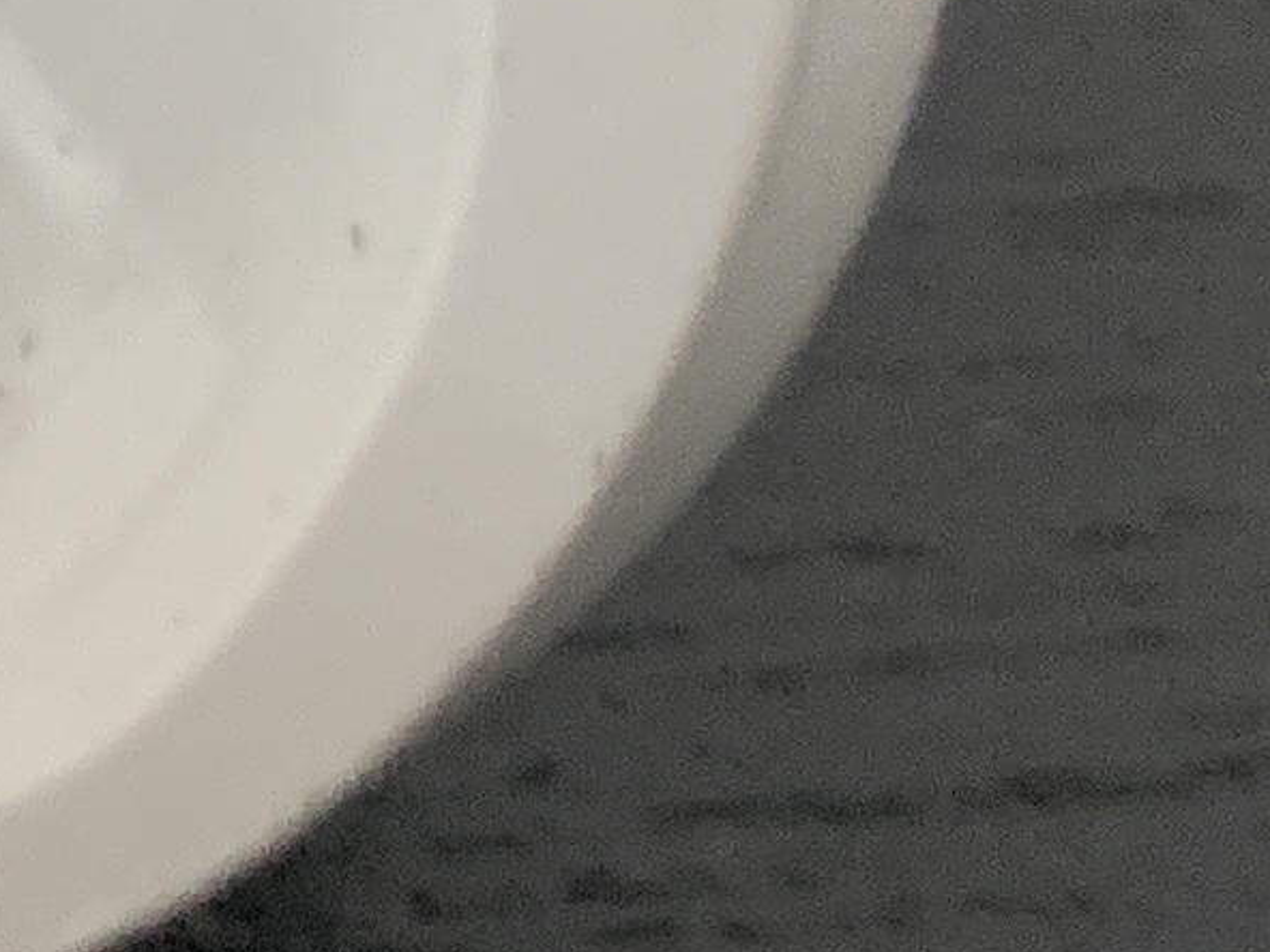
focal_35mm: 177
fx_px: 6494
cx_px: -1523
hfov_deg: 10.1
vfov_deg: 8.4
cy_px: 208
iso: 400
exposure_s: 1/51
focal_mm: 4.25
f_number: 1.8
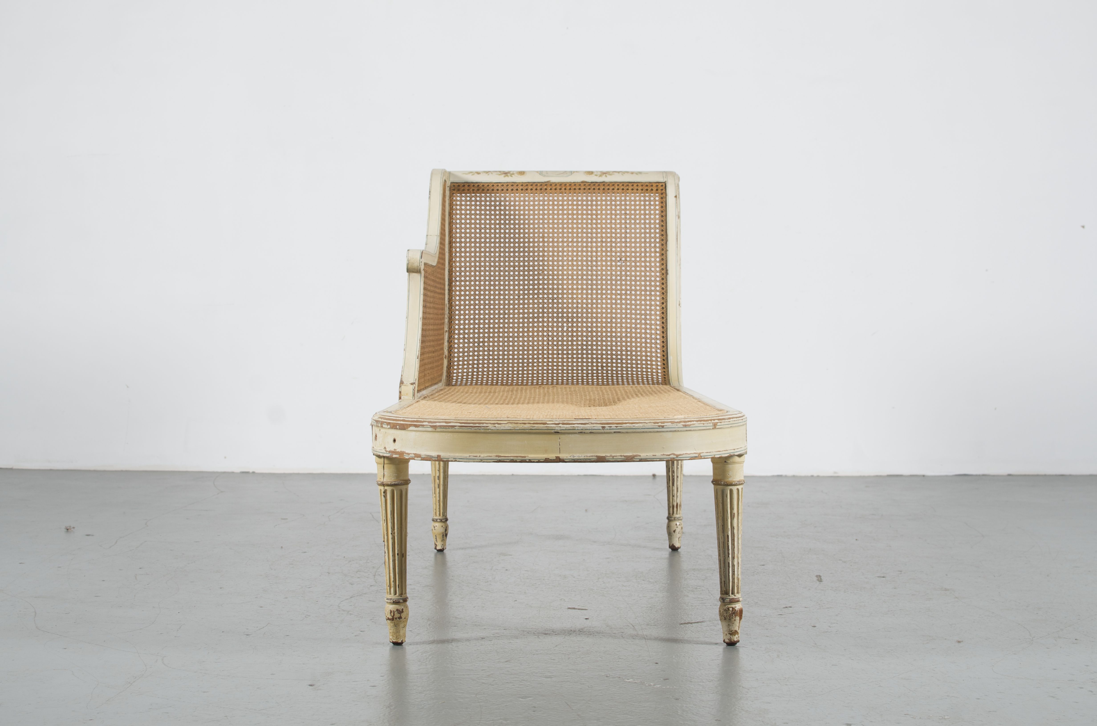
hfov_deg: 37.9
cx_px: 548
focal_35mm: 52
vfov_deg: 25.6
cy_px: 363
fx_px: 1596
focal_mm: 35
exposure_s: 1/125
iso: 100
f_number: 6.3
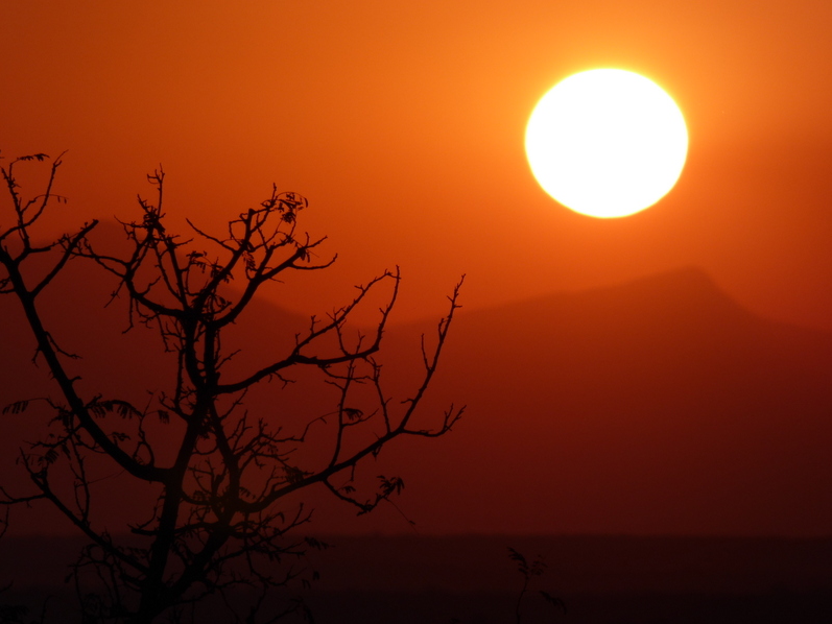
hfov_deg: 2.7
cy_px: 312
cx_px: 417
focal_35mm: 723
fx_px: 17380
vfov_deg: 2.1
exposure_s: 1/1300
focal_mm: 129
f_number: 6.4
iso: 100
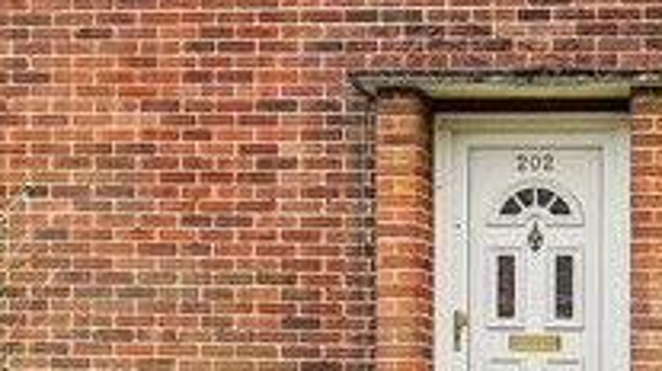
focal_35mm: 109
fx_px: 1912
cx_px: 483
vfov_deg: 11.1
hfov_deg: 19.5
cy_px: 211
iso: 400
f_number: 7.1
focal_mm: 21
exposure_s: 1/125
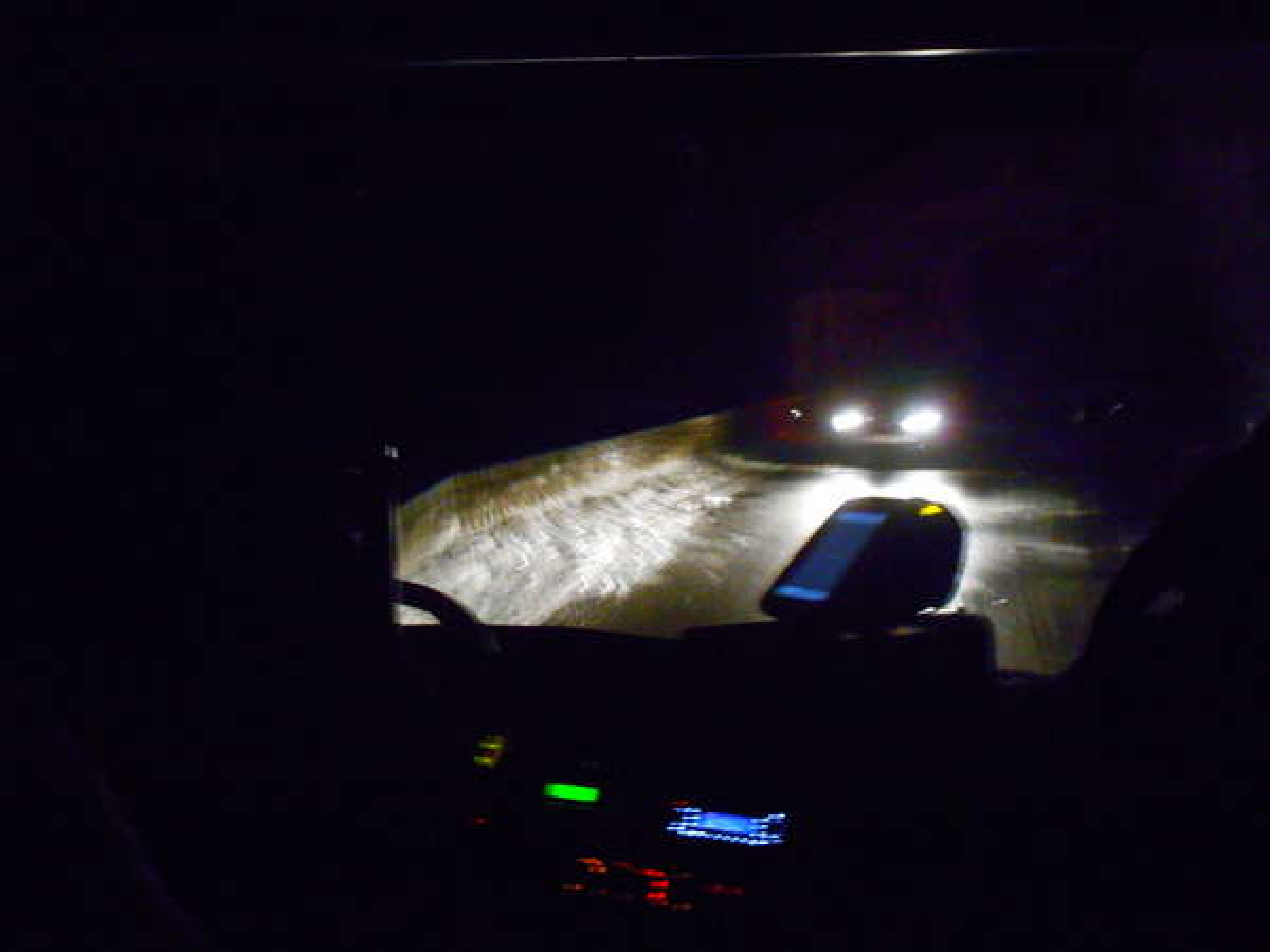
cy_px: 476
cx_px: 635
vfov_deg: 28.6
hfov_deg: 37.5
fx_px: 1871
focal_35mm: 51
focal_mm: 9.1
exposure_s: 1/3
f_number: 4.9
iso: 800
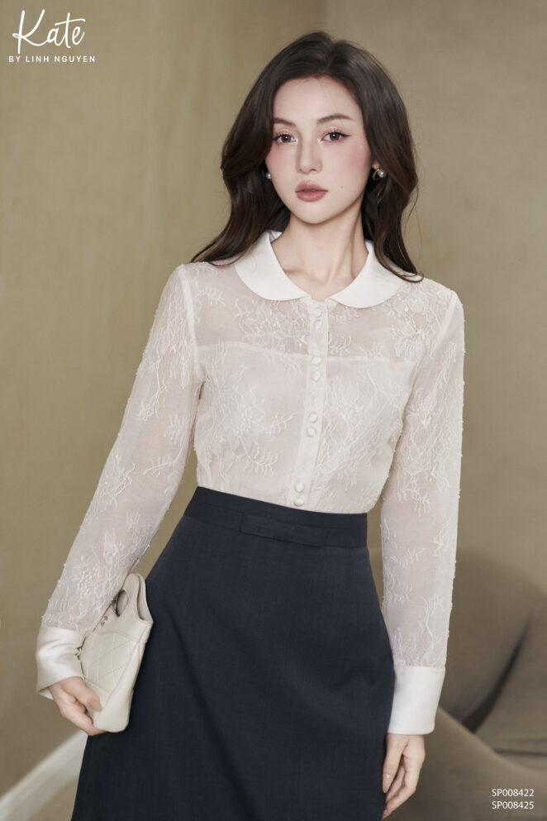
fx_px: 1595
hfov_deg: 19.5
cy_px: 410
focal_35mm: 70
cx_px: 274
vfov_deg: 28.8
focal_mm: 70
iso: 800
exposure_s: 1/125
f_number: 2.8
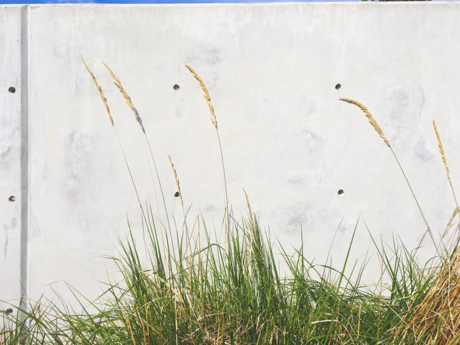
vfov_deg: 46.8
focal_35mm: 30
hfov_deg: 60.0
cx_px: 234
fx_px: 399
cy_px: 169
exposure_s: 1/3077
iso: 25
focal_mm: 4.15
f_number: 2.2
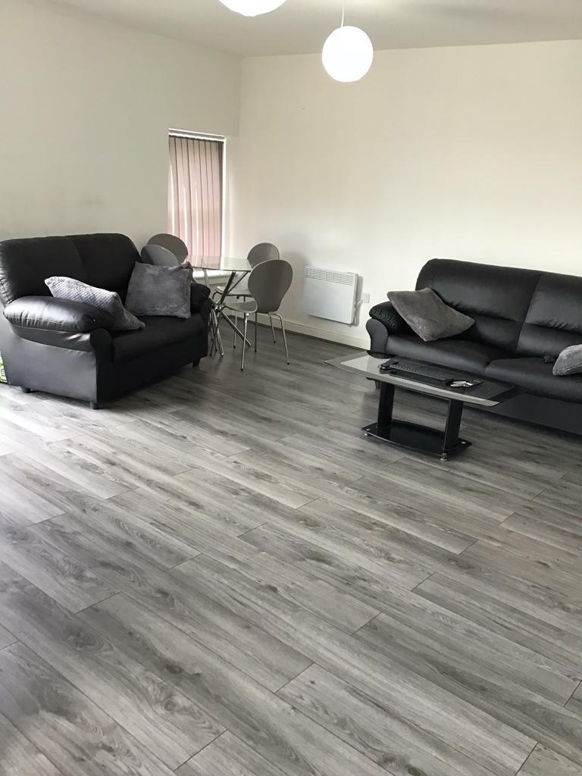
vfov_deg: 58.4
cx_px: 291
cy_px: 388
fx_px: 695
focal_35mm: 31
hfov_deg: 45.4
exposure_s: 1/33
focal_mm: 3.3
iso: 50
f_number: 2.4
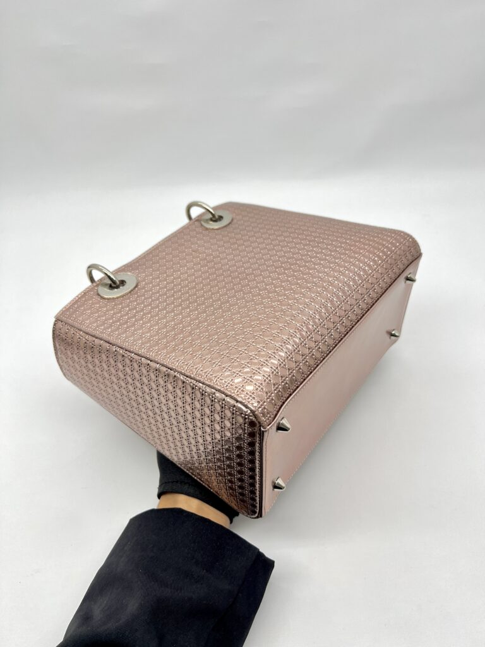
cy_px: 324
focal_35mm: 26
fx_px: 486
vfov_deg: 67.3
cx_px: 242
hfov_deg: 53.1
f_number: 1.5
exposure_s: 1/111
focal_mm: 5.7
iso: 32
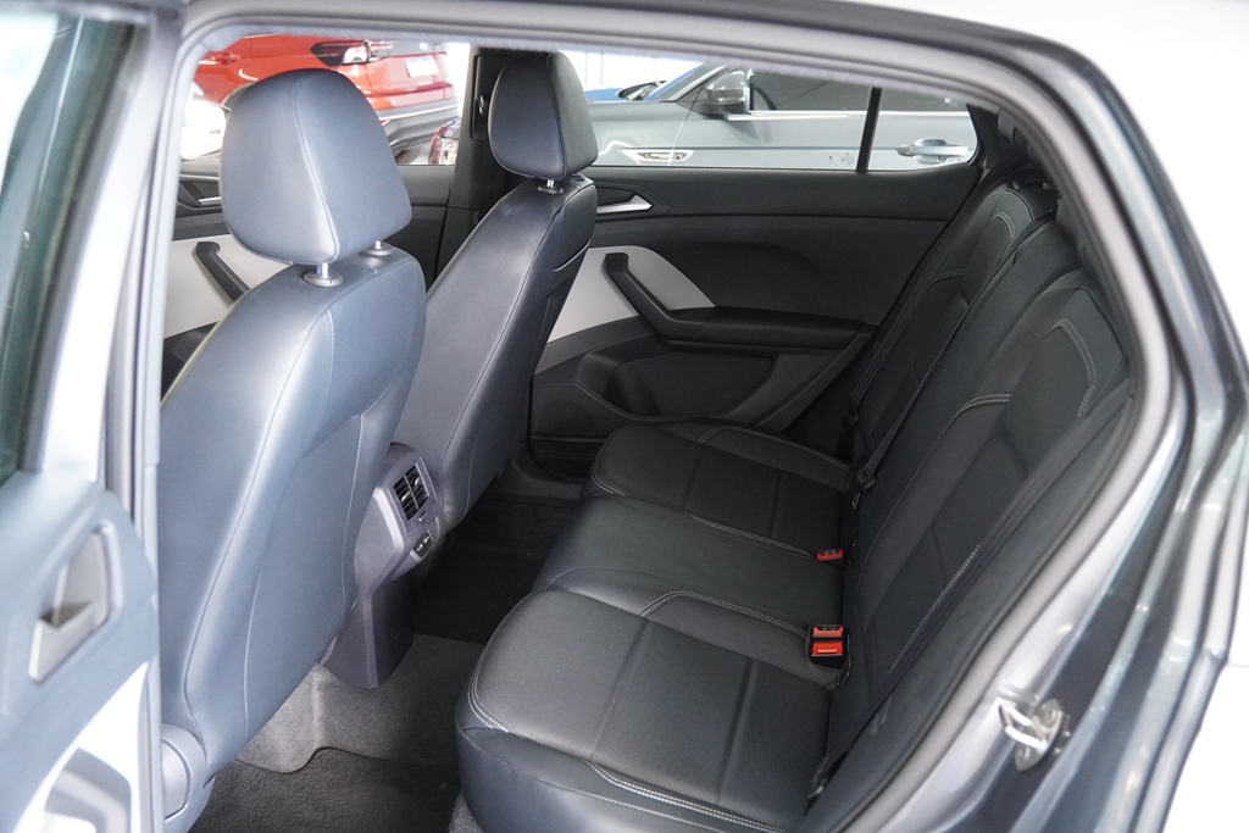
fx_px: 1145
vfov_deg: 40.0
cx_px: 624
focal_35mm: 33
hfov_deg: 57.2
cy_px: 416
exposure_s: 1/160
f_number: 2.8
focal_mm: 22
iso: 3200
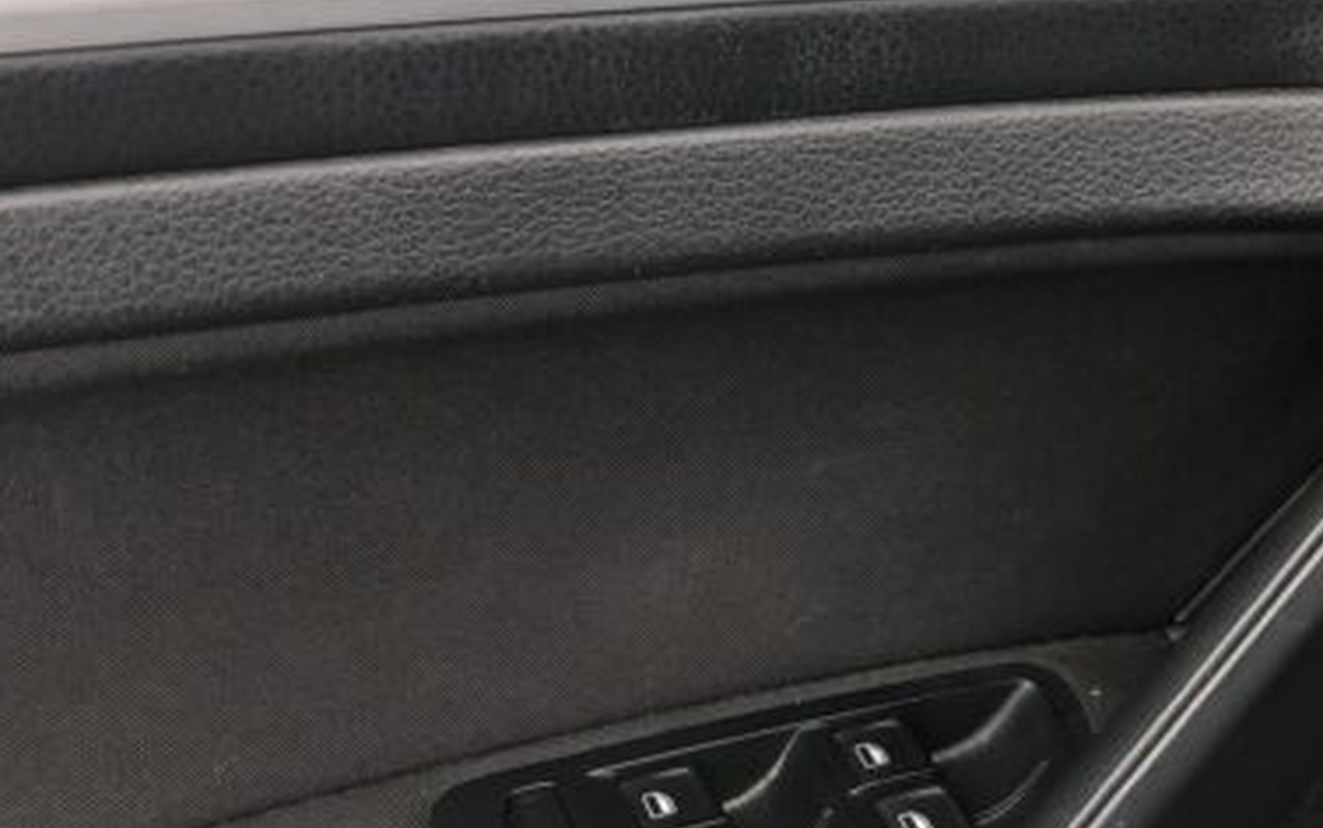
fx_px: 2273
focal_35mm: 63
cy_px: 298
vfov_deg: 20.6
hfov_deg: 31.9
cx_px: 969
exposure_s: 1/93
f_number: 1.8
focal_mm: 3.99
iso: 40
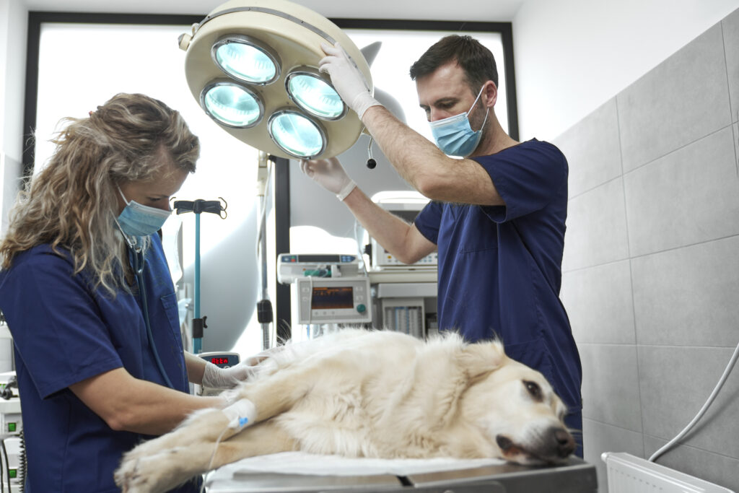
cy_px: 246
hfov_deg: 58.7
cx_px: 370
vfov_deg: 41.1
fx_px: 657
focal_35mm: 32
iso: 320
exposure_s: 1/250
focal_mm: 32
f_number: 2.8
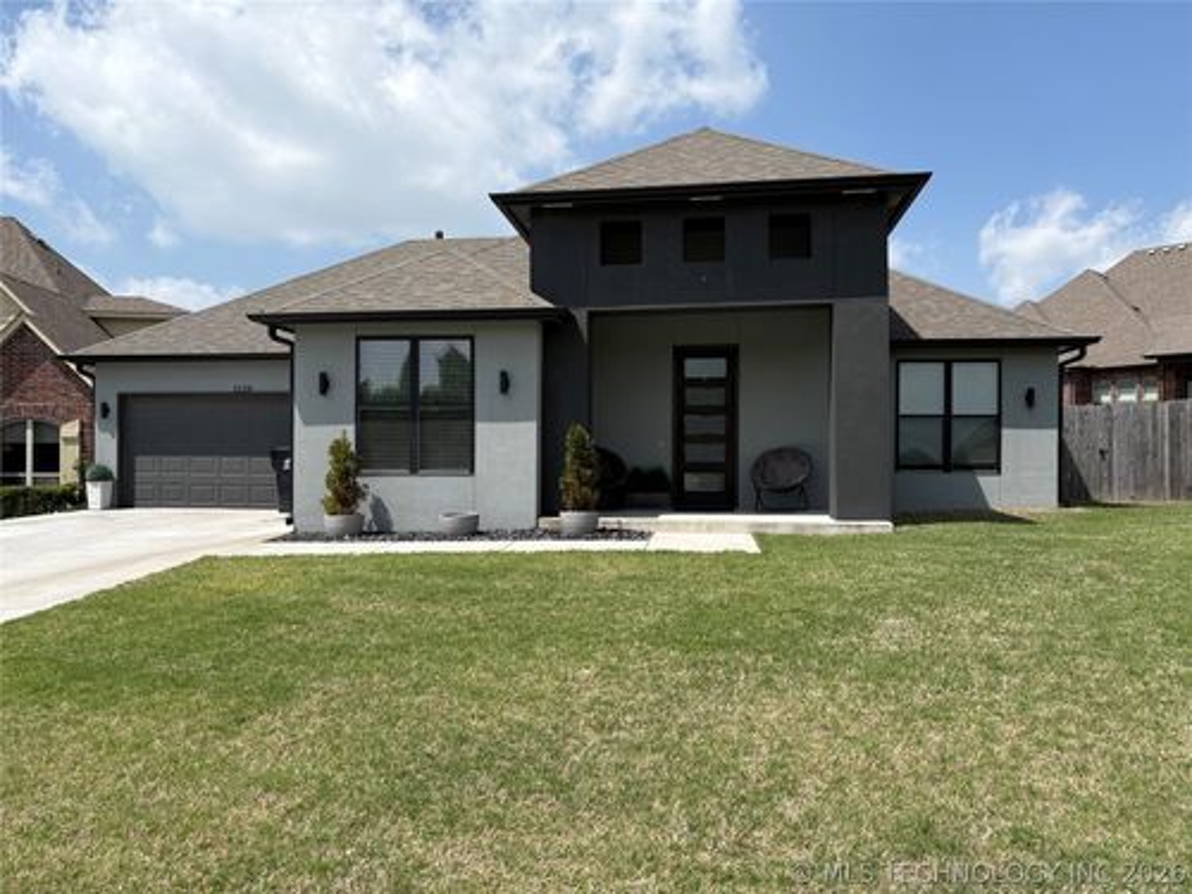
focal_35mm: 26
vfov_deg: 53.1
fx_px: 895
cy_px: 447
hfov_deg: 67.3
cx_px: 596
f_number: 1.6
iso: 50
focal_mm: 5.96
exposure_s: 1/3831
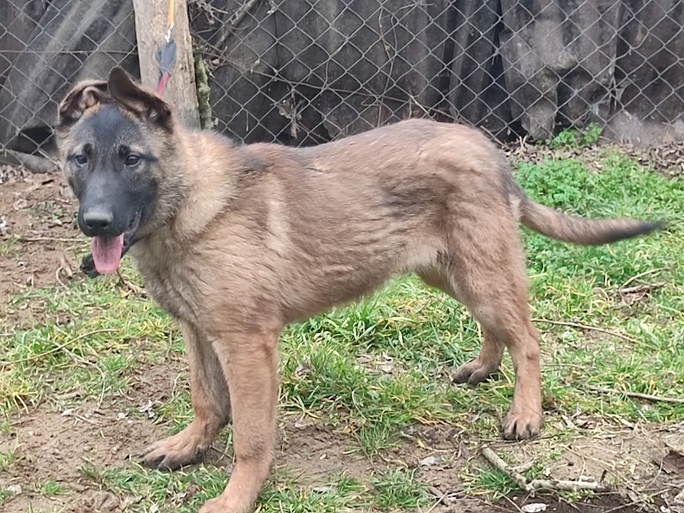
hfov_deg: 69.4
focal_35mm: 25
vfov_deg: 54.9
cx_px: 342
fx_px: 494
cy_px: 256
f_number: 1.9
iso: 70
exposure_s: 1/50
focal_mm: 6.04
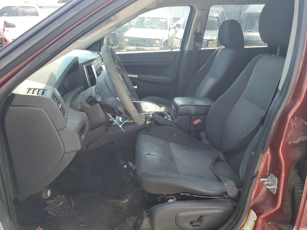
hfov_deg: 67.3
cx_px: 154
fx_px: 231
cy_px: 115
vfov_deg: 53.1
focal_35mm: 26
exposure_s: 1/370
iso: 50
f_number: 1.5
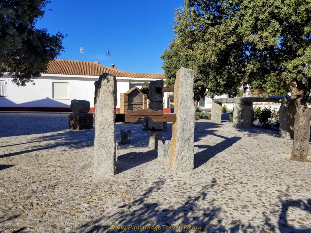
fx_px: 234
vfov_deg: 53.0
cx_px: 156
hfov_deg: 67.3
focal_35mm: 26
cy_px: 116
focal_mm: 4.3
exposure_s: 1/3392
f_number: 1.7
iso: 50
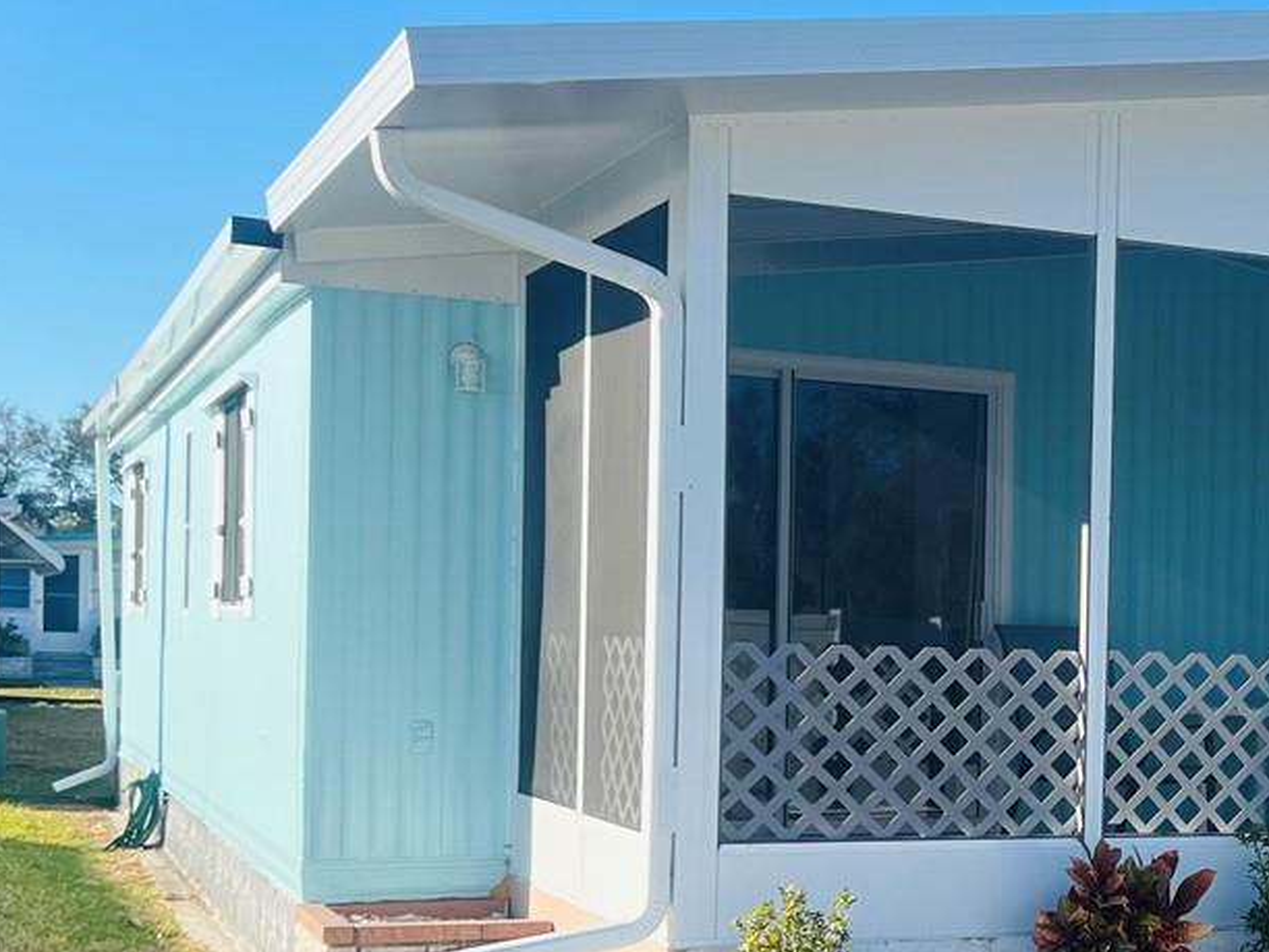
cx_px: 1250
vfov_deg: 21.5
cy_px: 674
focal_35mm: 68
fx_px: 2493
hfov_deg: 27.1
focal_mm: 5.7
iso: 50
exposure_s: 1/2457
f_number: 1.5
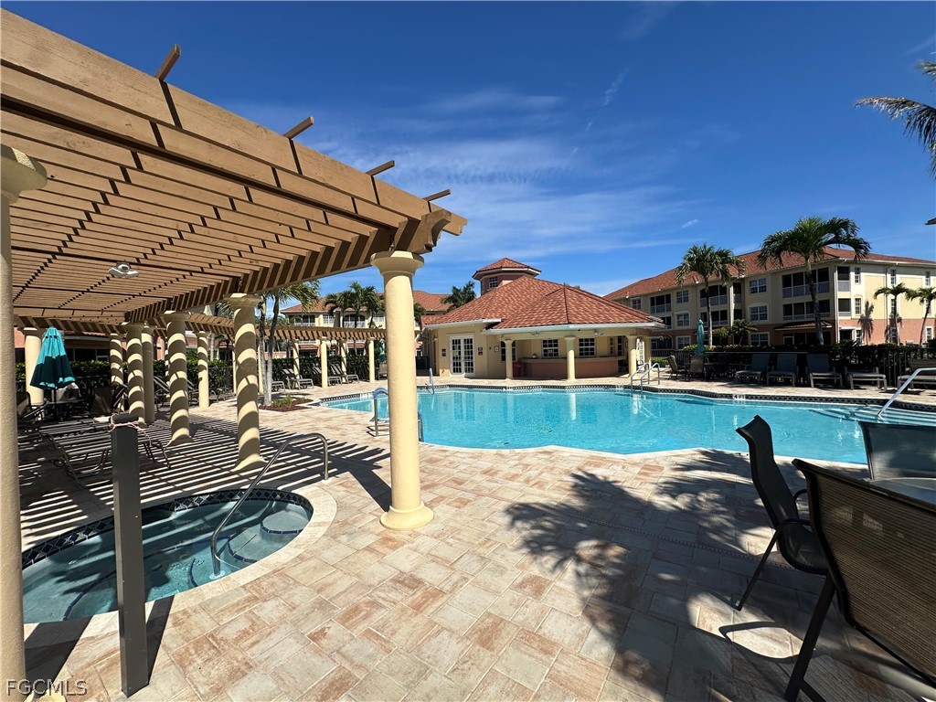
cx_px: 468
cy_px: 351
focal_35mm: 14
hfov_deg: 102.1
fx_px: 379
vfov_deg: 85.7
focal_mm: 2.22
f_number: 2.2
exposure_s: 1/3300
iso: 50
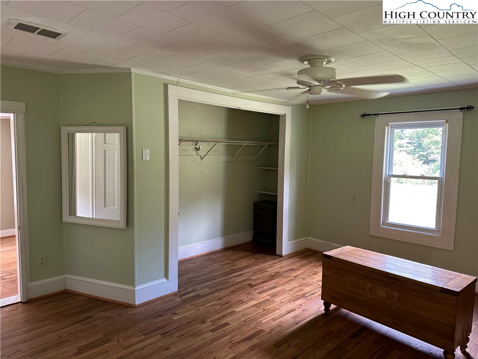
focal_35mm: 24
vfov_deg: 56.8
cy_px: 180
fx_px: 331
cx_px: 239
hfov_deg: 71.6
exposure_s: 1/68
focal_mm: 6.86
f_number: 1.78
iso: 250
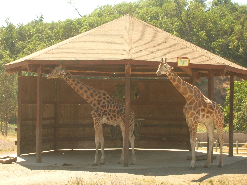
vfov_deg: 16.4
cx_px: 124
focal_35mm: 90
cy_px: 92
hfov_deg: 21.8
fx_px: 642
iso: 50
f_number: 7.6
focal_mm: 15
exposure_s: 1/40
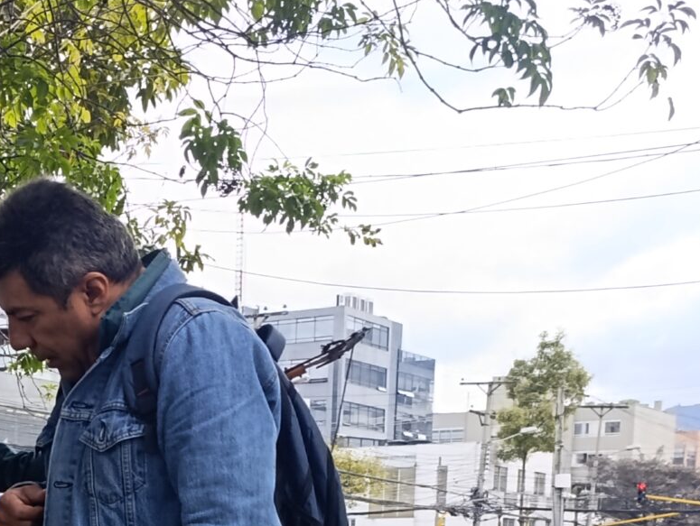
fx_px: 1539
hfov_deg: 23.9
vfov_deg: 18.0
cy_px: 708
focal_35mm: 76
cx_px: -81
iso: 50
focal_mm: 6.14
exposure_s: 1/173
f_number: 1.6
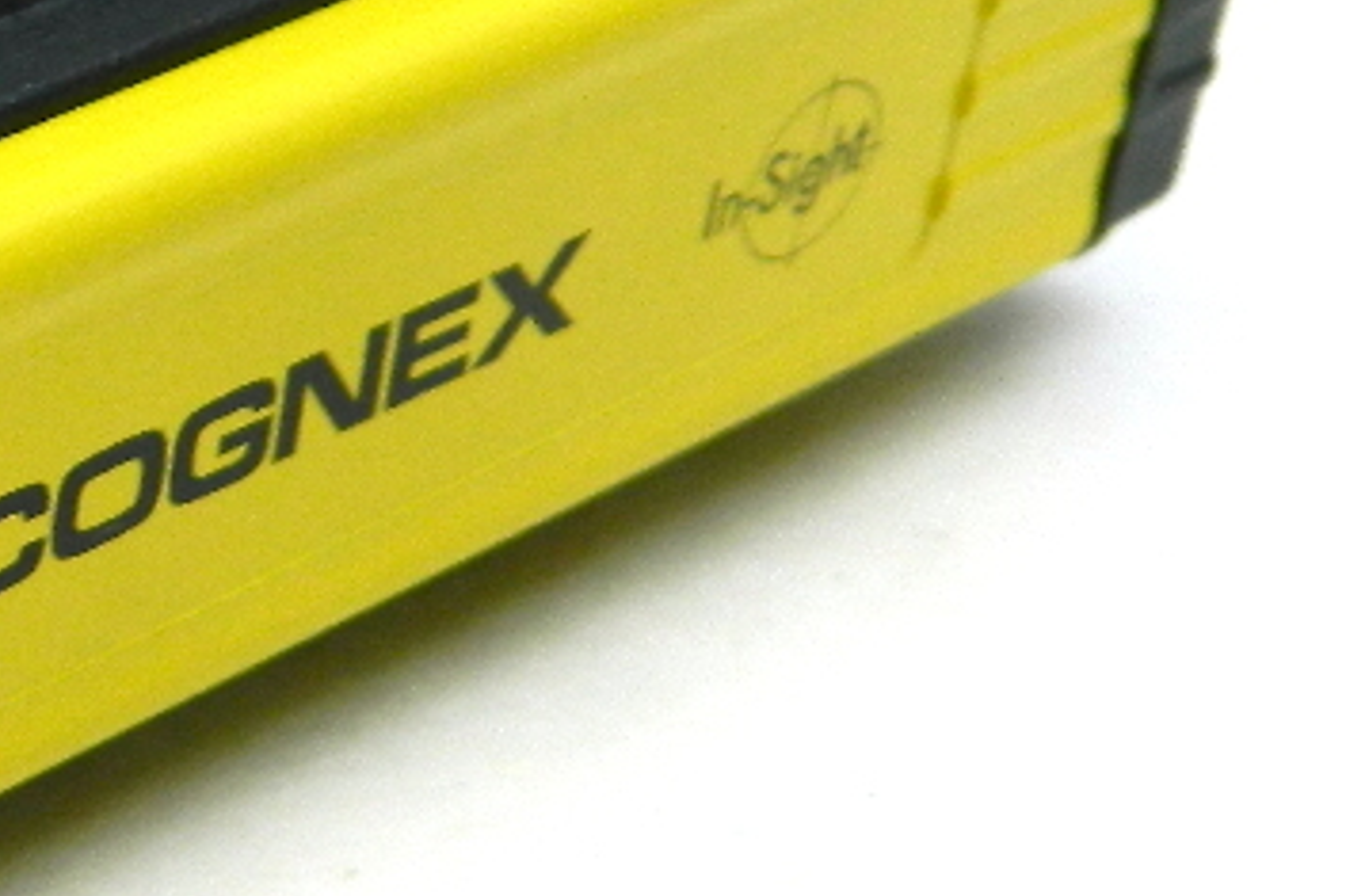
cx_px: -553
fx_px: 4372
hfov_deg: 16.3
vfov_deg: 11.7
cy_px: 526
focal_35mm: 117
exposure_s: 1/40
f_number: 3.2
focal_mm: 5.6
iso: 80
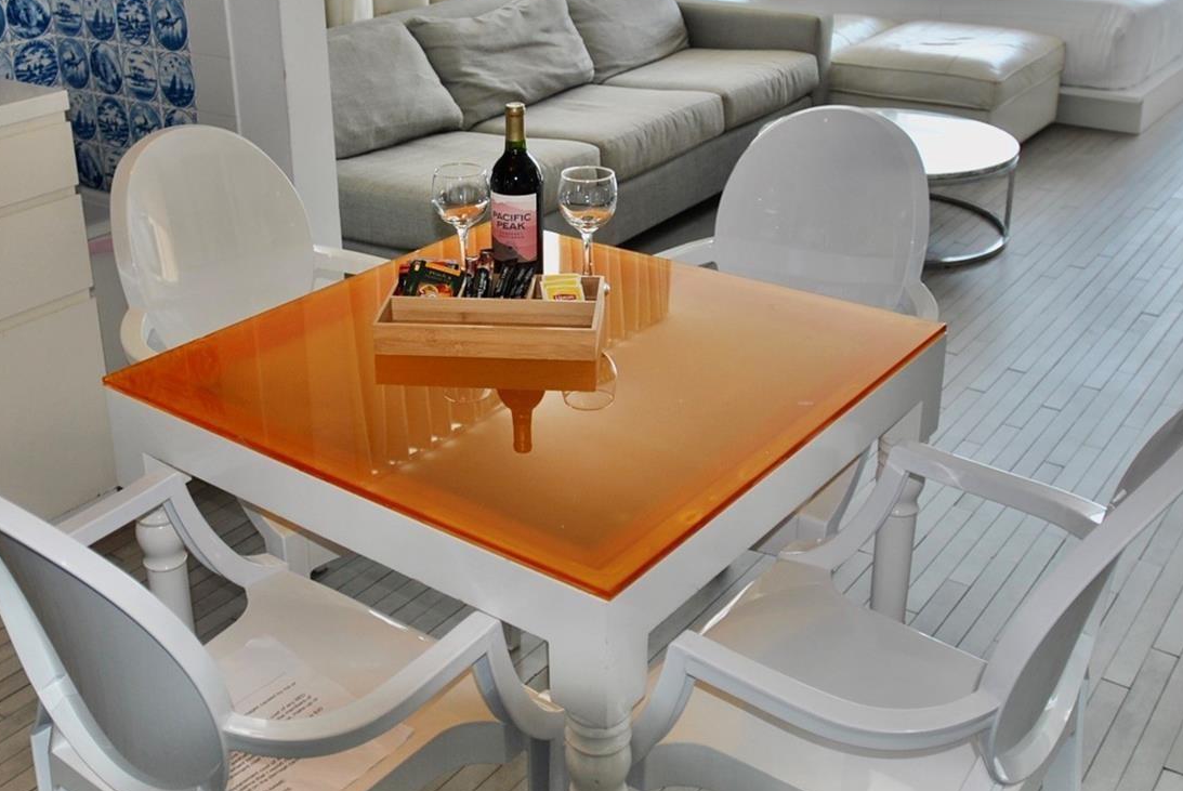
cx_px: 477
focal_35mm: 42
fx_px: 1373
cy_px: 268
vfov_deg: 31.9
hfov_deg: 46.4
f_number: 2.8
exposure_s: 1/125
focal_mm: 19
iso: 100
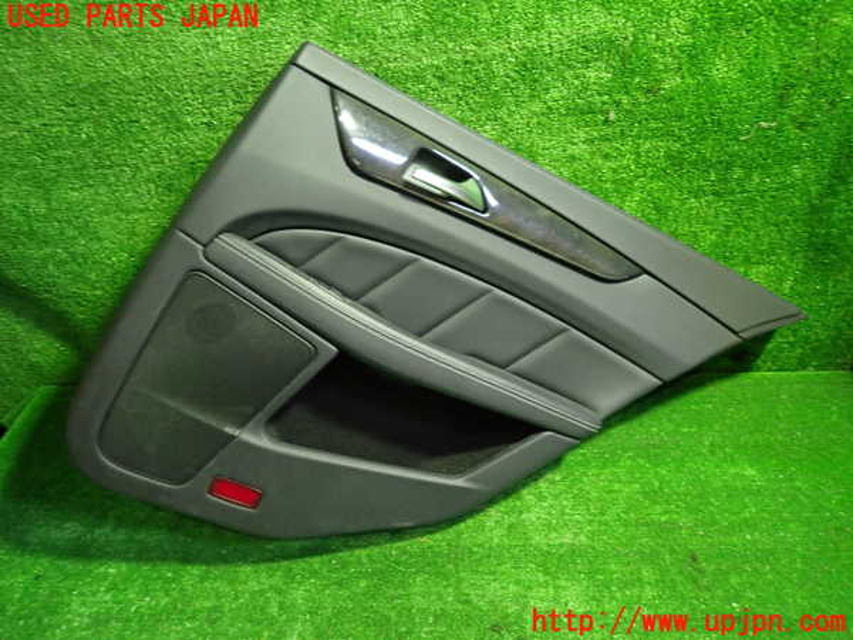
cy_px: 320
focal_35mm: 25
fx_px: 616
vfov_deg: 54.9
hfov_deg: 69.4
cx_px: 426
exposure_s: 1/30
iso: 400
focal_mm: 4.5
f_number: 2
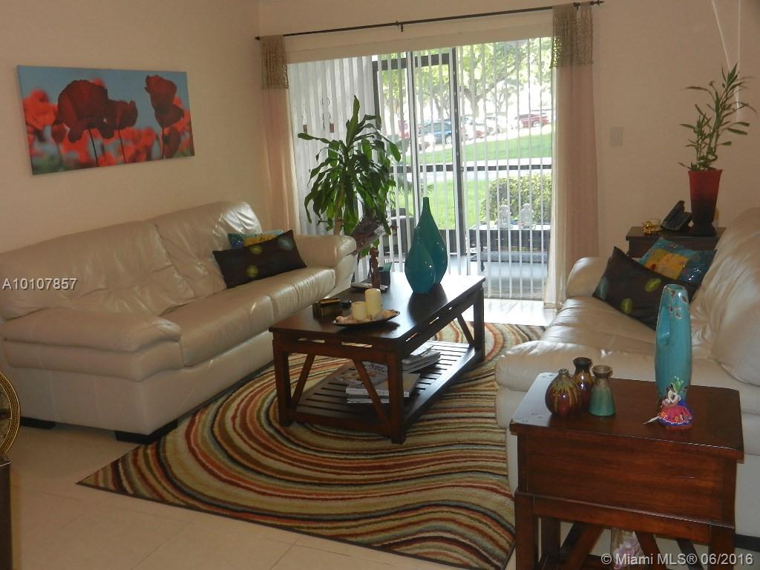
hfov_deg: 55.4
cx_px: 380
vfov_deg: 42.9
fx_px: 725
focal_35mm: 33
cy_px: 285
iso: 200
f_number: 3.8
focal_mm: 5.9
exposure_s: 1/30
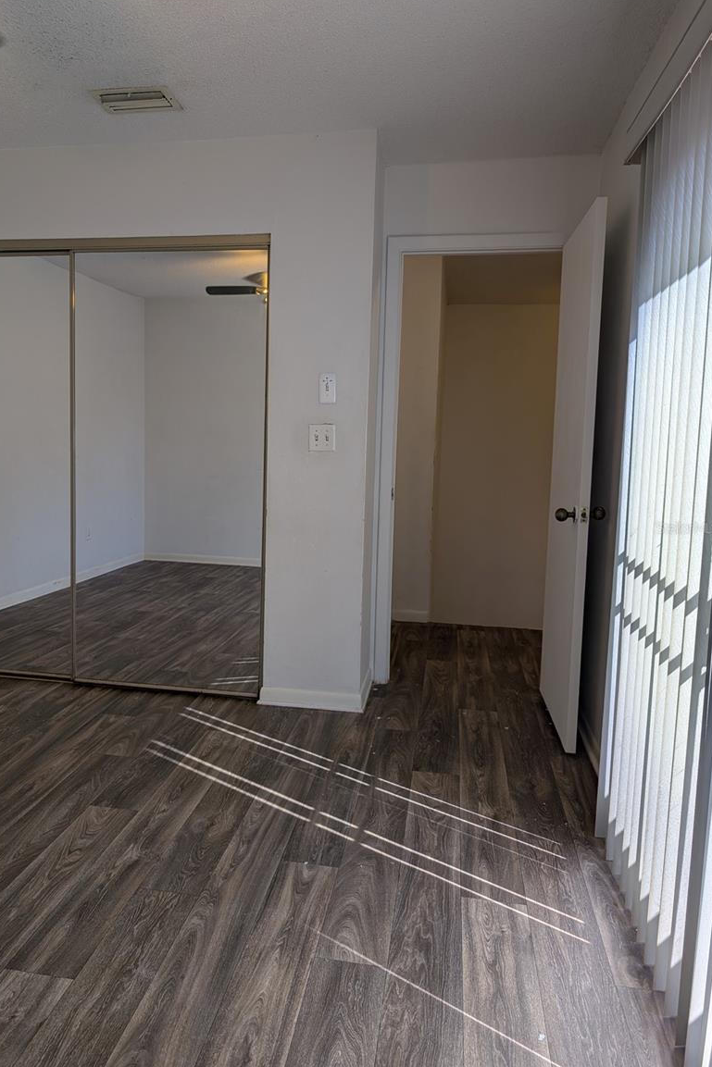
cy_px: 527
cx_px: 304
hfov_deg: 49.4
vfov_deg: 69.4
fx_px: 771
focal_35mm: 26
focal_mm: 6.9
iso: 21
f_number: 1.68
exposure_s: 1/95.8
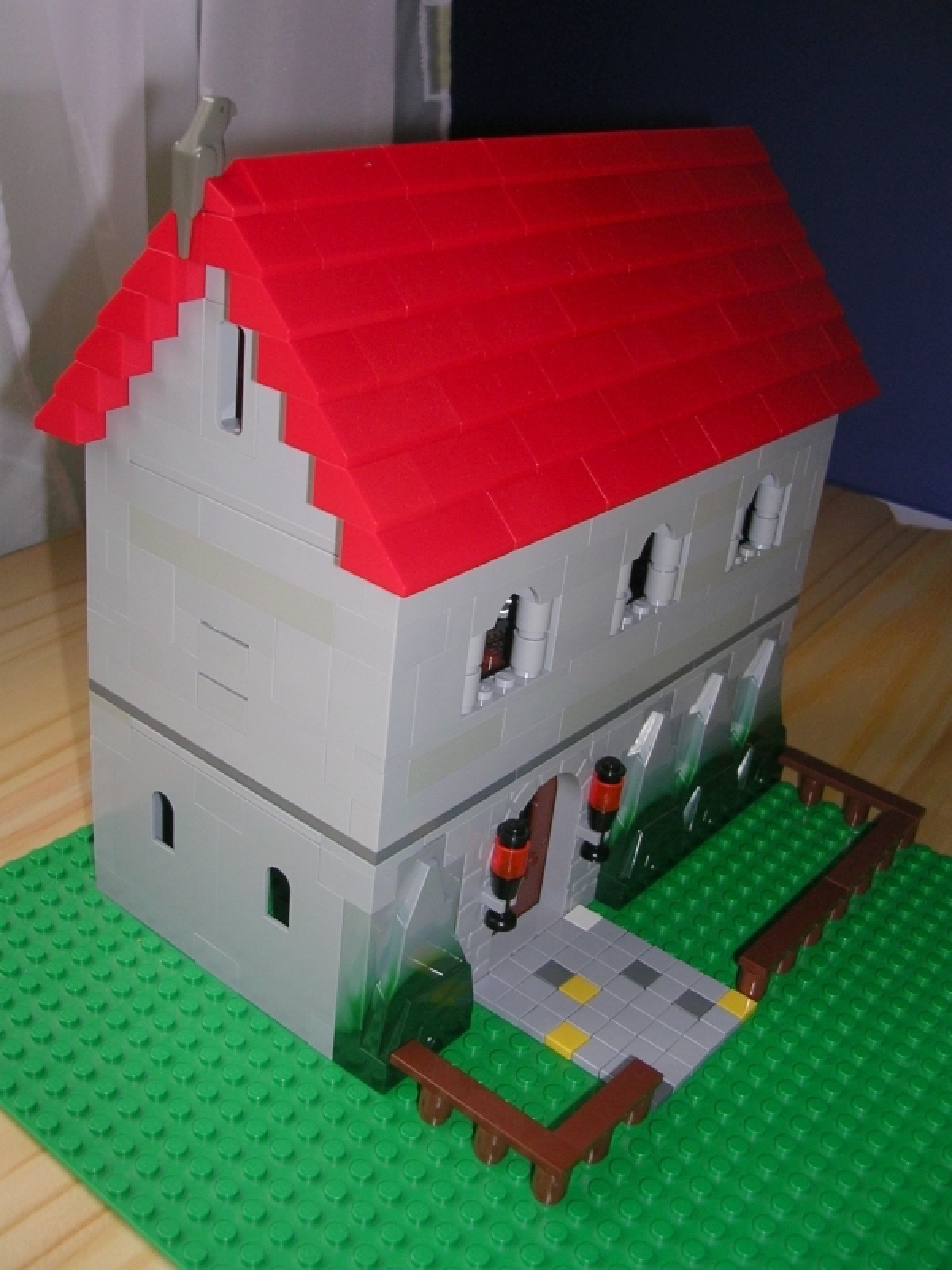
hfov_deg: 37.7
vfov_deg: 49.0
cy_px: 635
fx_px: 1393
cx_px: 476
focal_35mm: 38
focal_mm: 5.8
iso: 50
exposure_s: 1/60.1
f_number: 2.8
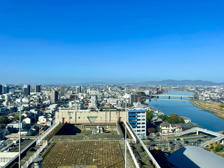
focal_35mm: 26
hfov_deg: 67.3
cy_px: 84
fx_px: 168
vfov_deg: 53.1
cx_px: 112
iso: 32
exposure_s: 1/4000
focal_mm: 4.2
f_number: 1.6
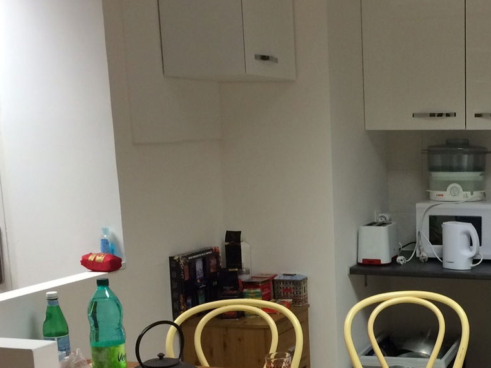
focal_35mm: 61
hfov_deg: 30.4
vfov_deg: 23.6
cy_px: 307
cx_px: 436
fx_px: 865
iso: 80
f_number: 2.2
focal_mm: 4.15
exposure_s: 1/33
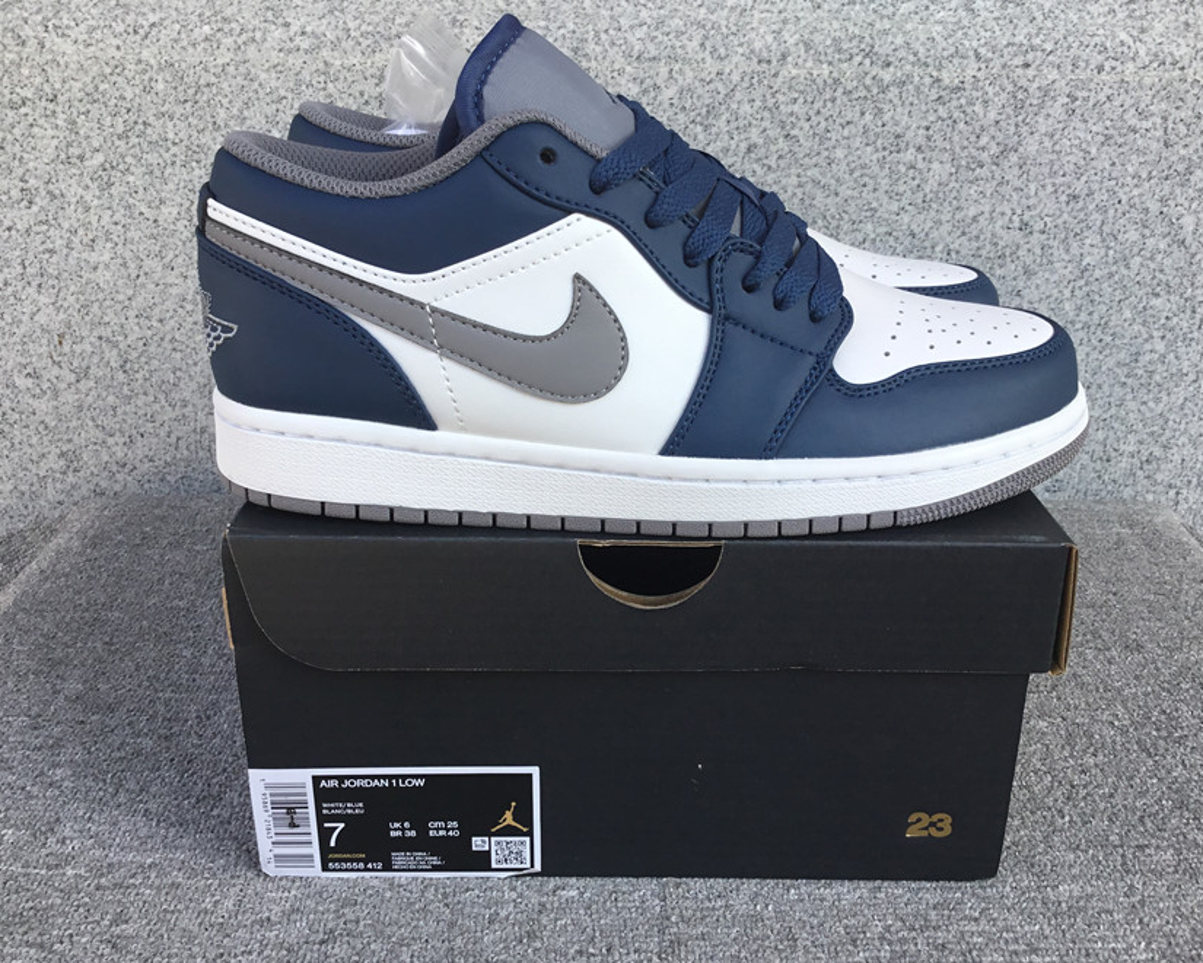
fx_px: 1175
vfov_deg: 44.5
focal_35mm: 33
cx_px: 628
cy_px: 488
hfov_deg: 54.2
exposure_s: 1/232
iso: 25
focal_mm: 3.3
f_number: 2.4
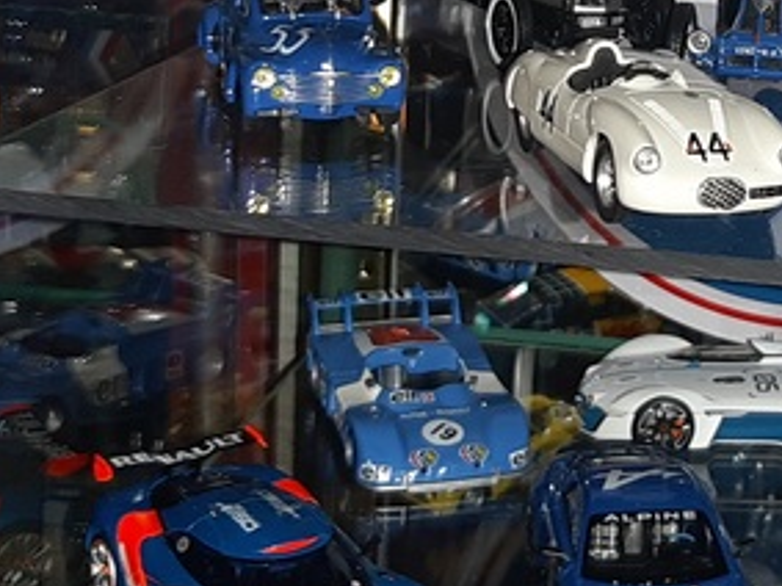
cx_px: 699
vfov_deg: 22.9
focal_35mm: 61
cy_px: -28
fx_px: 1377
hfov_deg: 30.4
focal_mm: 3.93
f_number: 1.7
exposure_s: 1/50
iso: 40
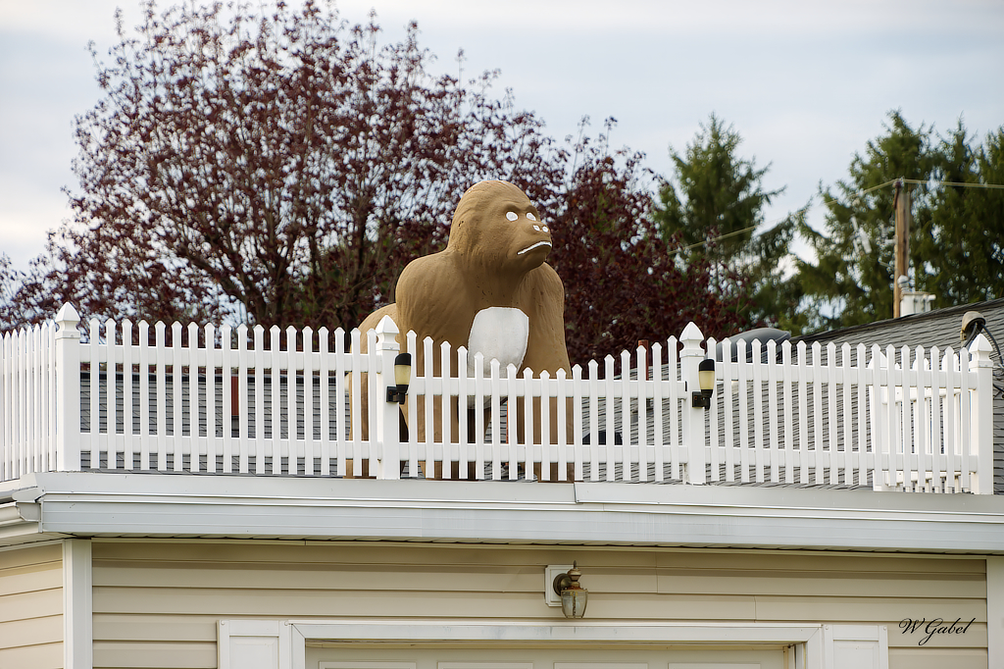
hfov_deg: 8.9
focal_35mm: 232
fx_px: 6482
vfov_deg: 5.9
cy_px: 334
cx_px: 502
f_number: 9
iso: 400
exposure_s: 1/250
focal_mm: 155
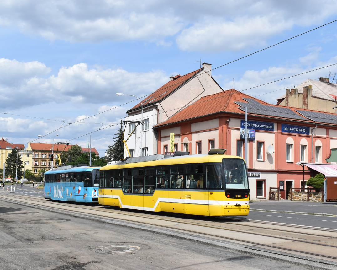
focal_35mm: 43
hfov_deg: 43.3
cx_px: 158
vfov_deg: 35.2
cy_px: 135
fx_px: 425
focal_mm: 25
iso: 200
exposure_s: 1/400
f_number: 10
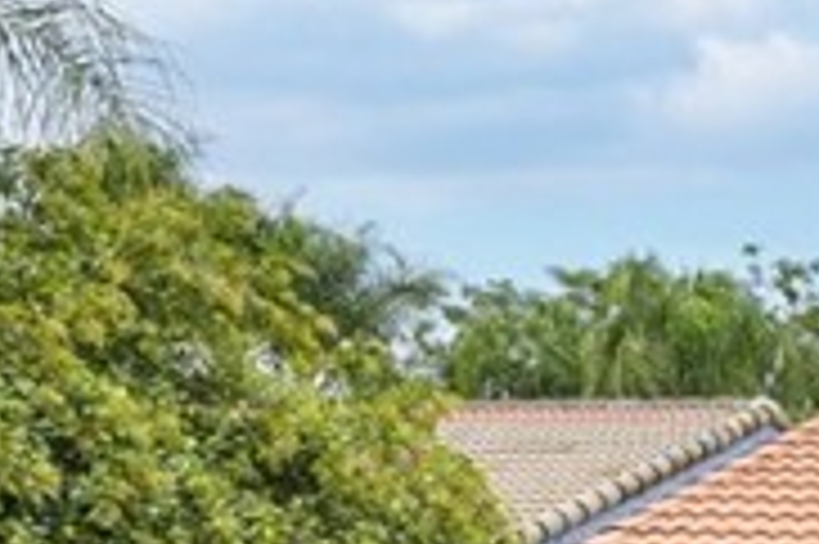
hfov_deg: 16.1
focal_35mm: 90
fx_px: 2046
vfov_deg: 14.3
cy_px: 782
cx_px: 1742
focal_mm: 16
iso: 400
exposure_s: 1/750
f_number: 8
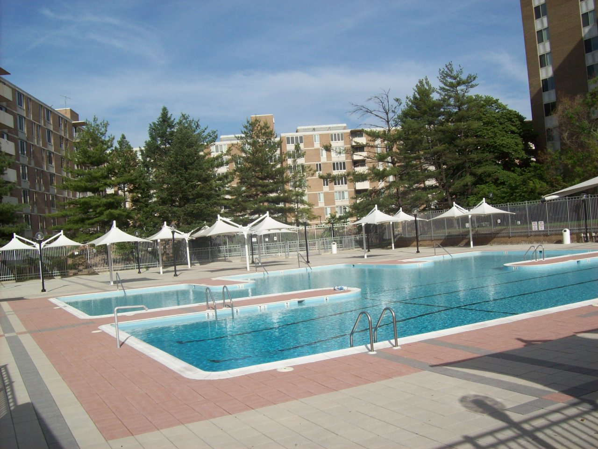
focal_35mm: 36
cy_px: 224
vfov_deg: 39.7
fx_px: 622
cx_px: 299
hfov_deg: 51.4
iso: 80
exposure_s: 1/945
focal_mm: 6
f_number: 4.8
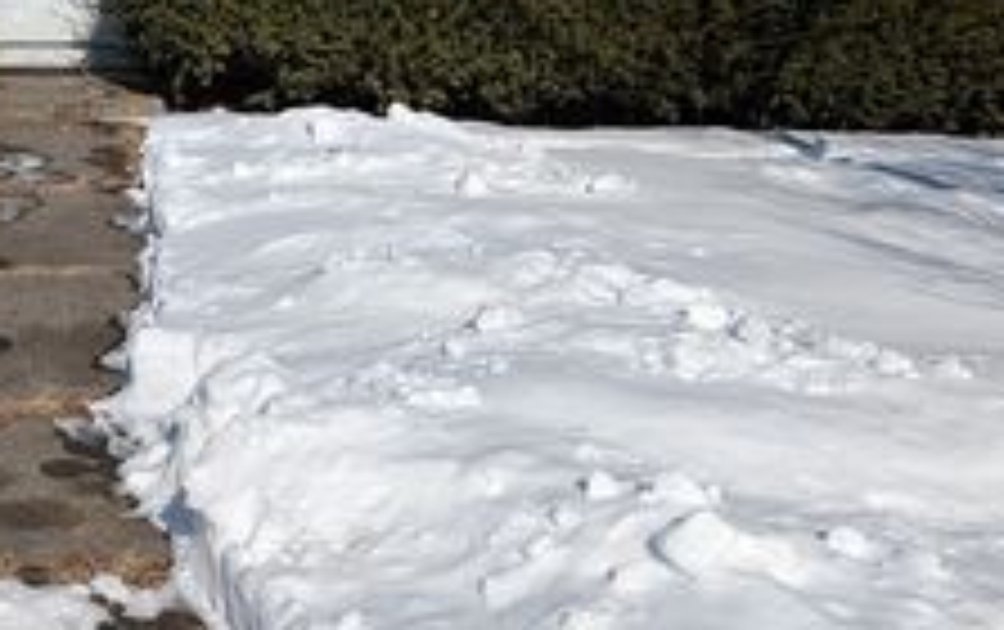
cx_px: -81
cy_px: -72
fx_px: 1562
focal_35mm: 57
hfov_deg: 31.8
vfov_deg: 21.6
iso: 22
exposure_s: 1/2924
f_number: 1.68
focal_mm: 6.9
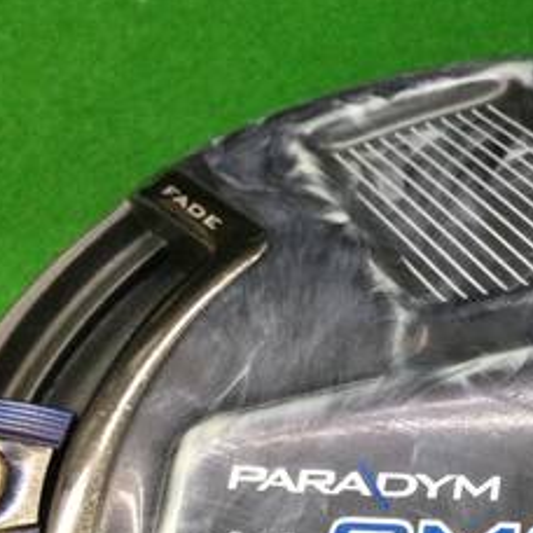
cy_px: 435
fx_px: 1341
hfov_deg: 21.4
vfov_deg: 22.1
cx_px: 582
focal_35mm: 77
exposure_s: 1/30
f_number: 2.4
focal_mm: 3.3
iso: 80
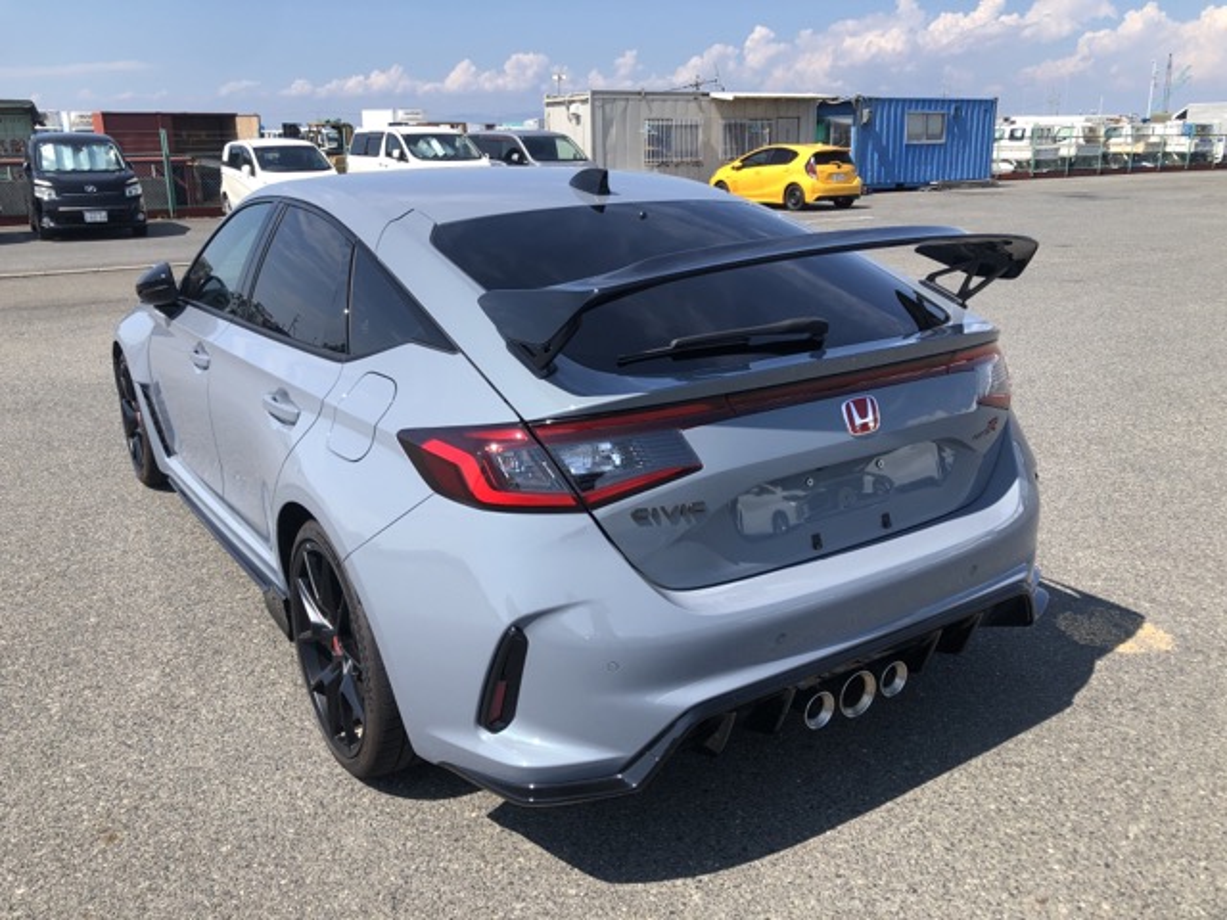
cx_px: 614
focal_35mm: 28
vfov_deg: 49.7
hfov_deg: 63.4
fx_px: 992
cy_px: 460
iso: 20
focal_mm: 3.99
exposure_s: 1/1453
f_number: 1.8
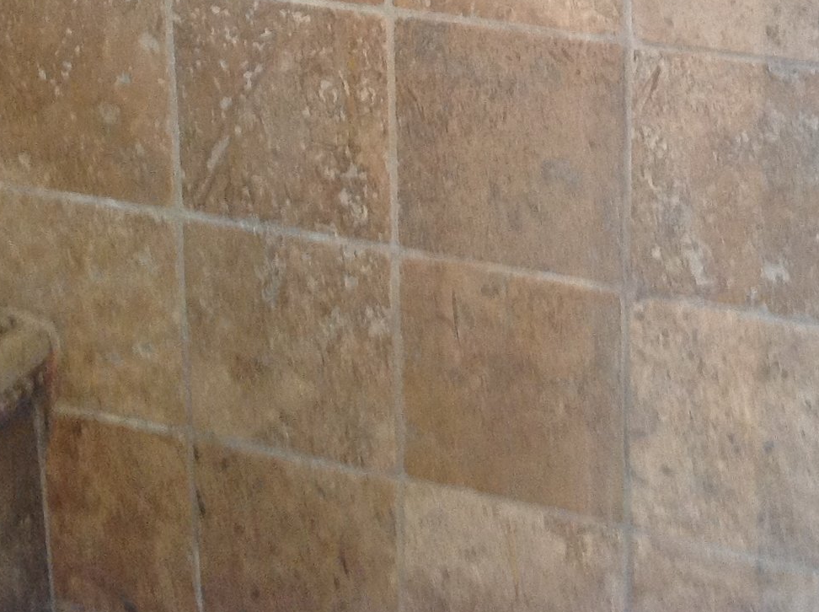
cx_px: 639
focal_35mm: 90
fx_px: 2126
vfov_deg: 15.8
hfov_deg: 21.6
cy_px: -114
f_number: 2.4
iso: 160
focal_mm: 4.28
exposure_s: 1/15
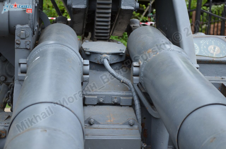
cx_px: 113
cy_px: 74
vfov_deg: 16.5
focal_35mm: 82
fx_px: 517
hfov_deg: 24.7
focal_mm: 55
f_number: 5.6
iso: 200
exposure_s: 1/125
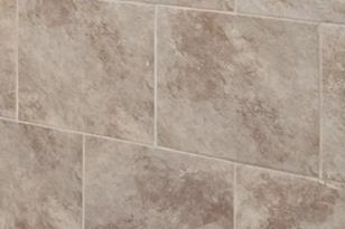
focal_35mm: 78
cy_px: -182
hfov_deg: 22.1
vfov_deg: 15.2
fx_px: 747
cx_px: -152
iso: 250
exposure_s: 1/1.67
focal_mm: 10
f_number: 9
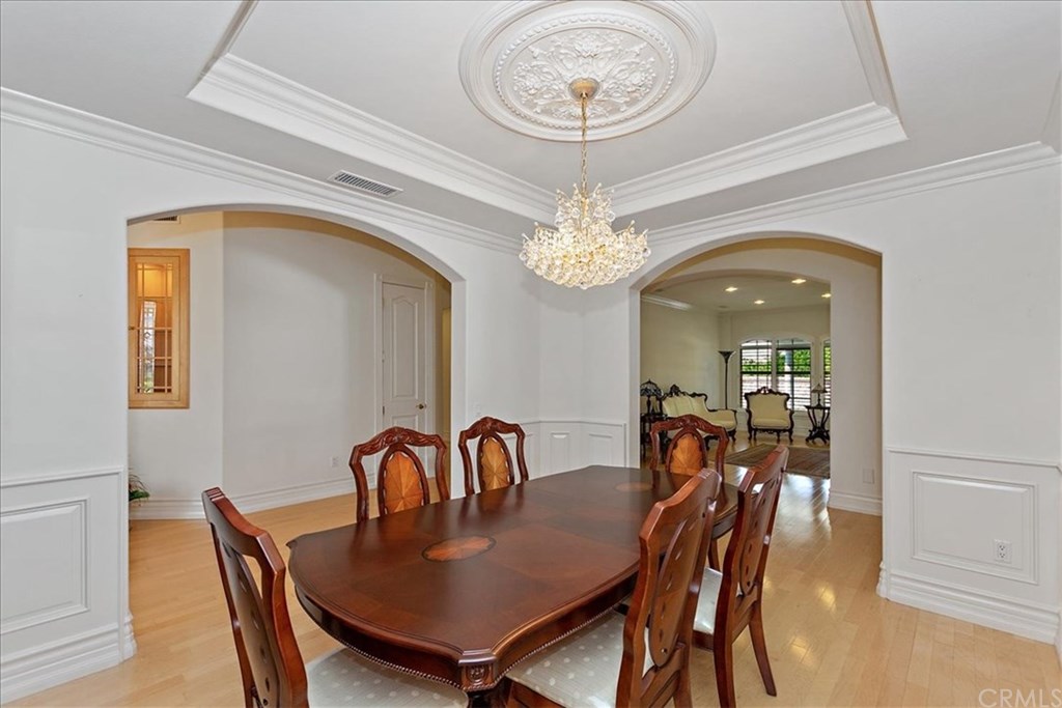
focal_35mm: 15
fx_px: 443
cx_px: 531
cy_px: 354
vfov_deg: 77.3
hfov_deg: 100.4
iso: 125
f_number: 4.5
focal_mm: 10
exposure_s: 1/60
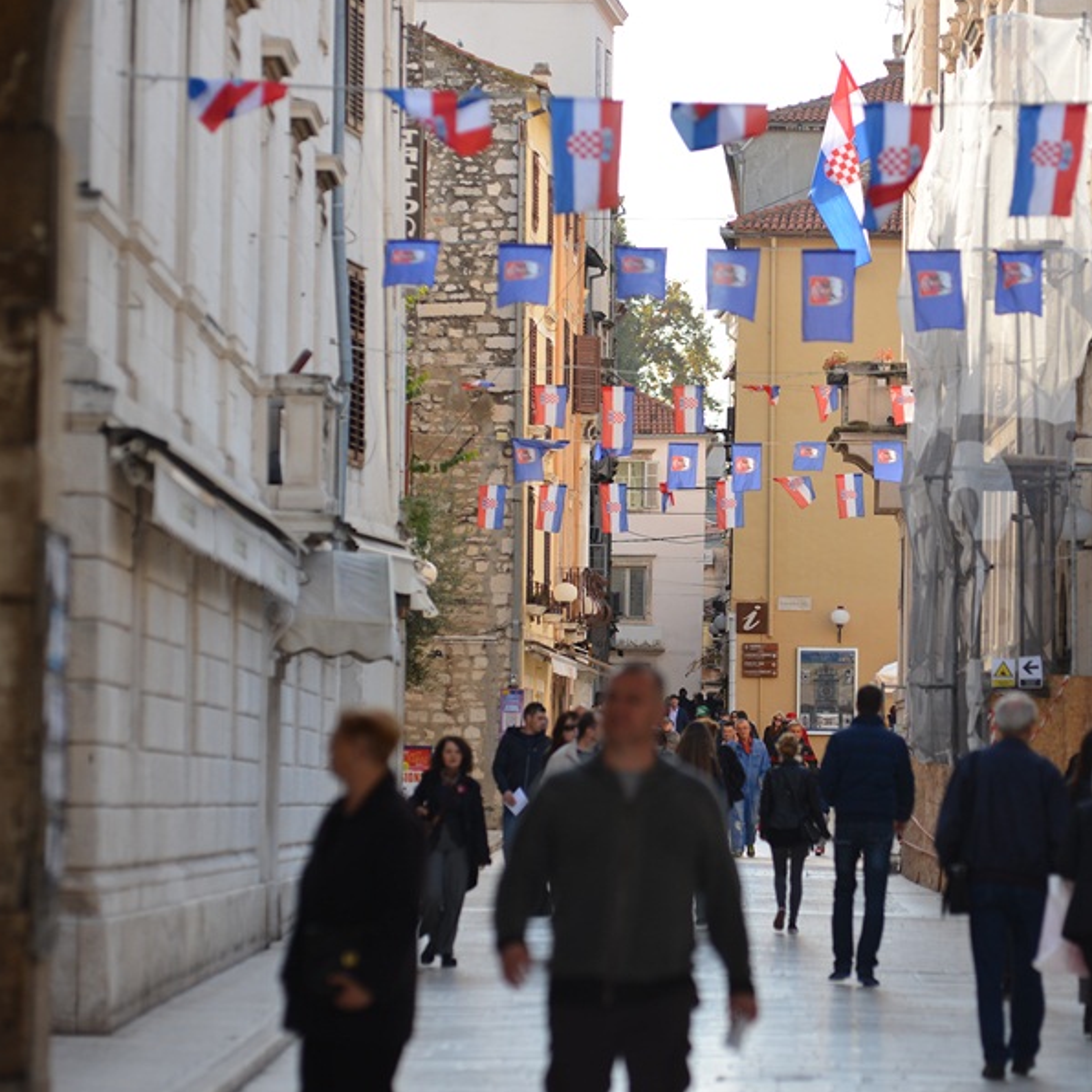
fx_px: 7102
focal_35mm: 199
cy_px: 545
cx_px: 661
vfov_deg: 8.8
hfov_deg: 8.8
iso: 160
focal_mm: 155
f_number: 4
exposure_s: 1/800
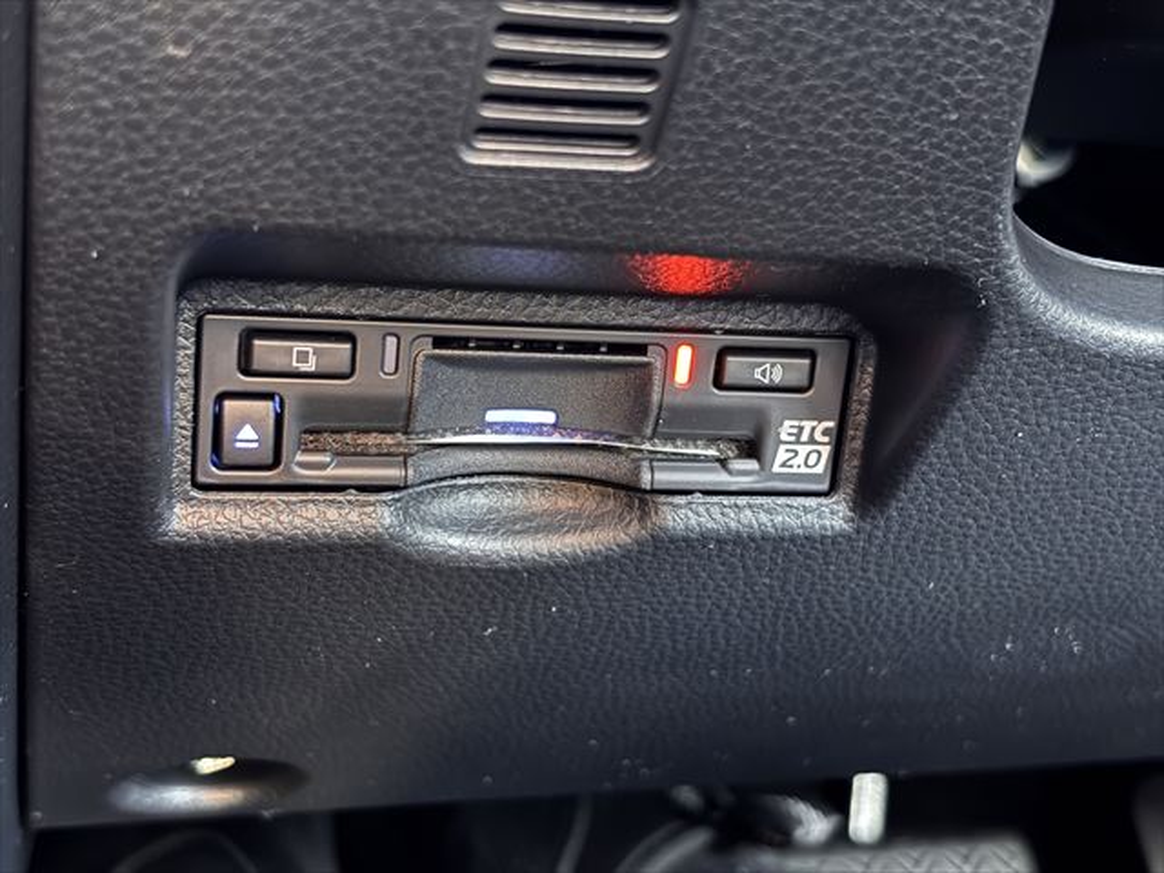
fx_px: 1749
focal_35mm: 52
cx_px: 582
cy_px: 436
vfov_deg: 28.0
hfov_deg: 36.8
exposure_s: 1/5
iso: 400
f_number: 1.6
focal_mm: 5.96
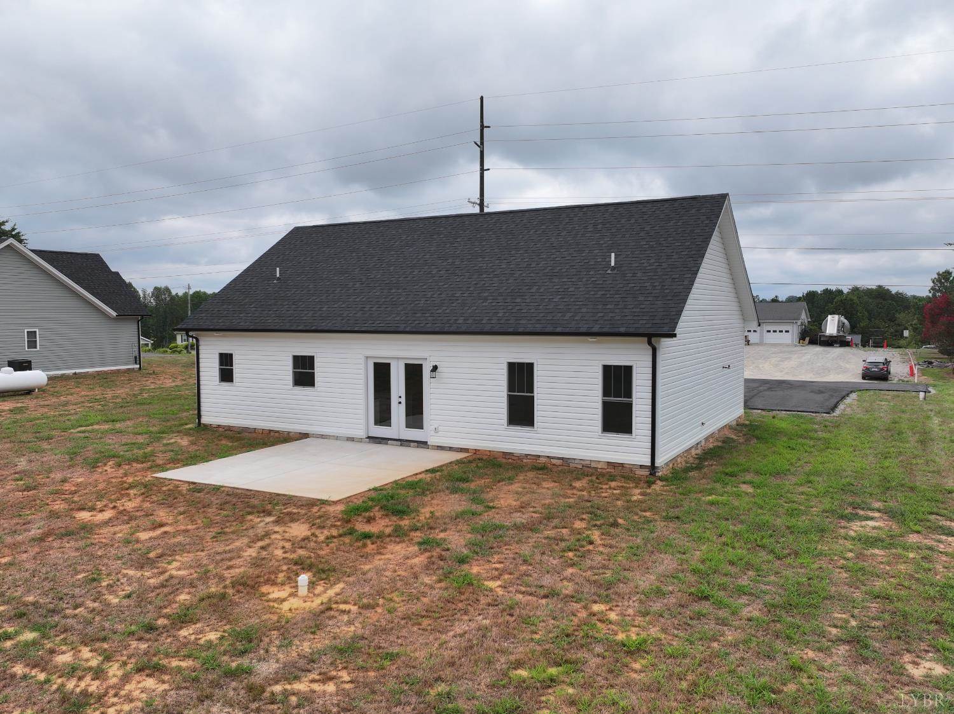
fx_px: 661
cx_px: 477
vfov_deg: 56.8
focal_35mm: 24
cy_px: 357
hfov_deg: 71.6
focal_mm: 12.29
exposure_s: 1/2000
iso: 160
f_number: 2.8
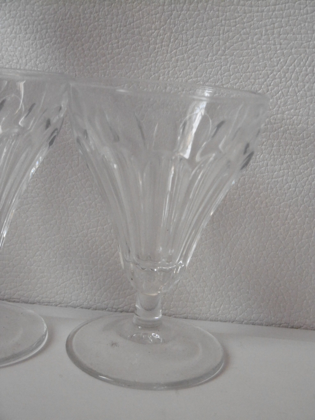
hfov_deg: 28.6
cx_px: 158
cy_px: 210
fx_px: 619
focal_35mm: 51
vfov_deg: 37.5
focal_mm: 9.2
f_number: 4
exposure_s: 1/60
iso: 800
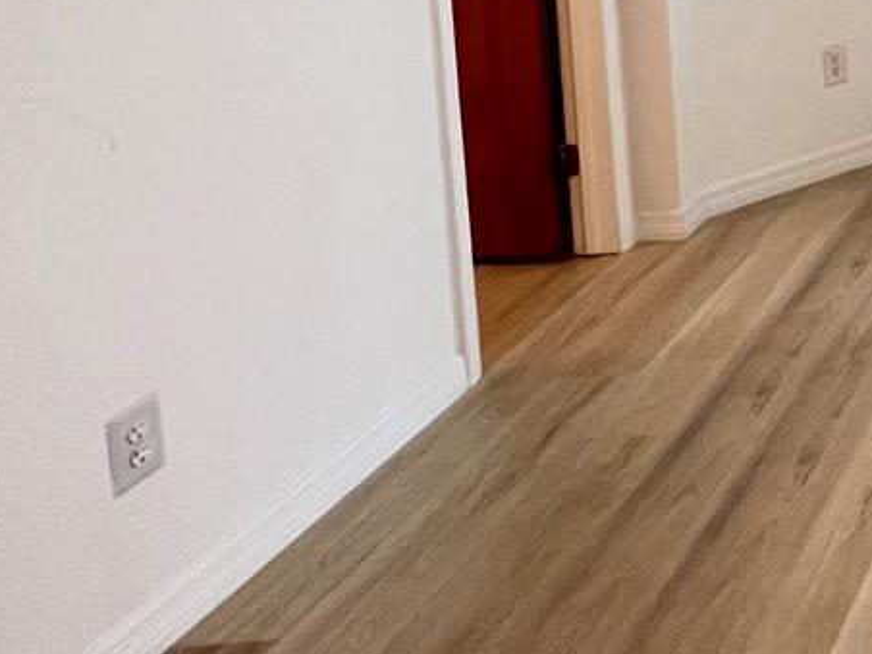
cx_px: 1318
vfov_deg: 26.2
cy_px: -226
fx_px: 1159
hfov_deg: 27.6
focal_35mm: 46
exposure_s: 1/60
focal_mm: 1.57
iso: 320
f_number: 1.8
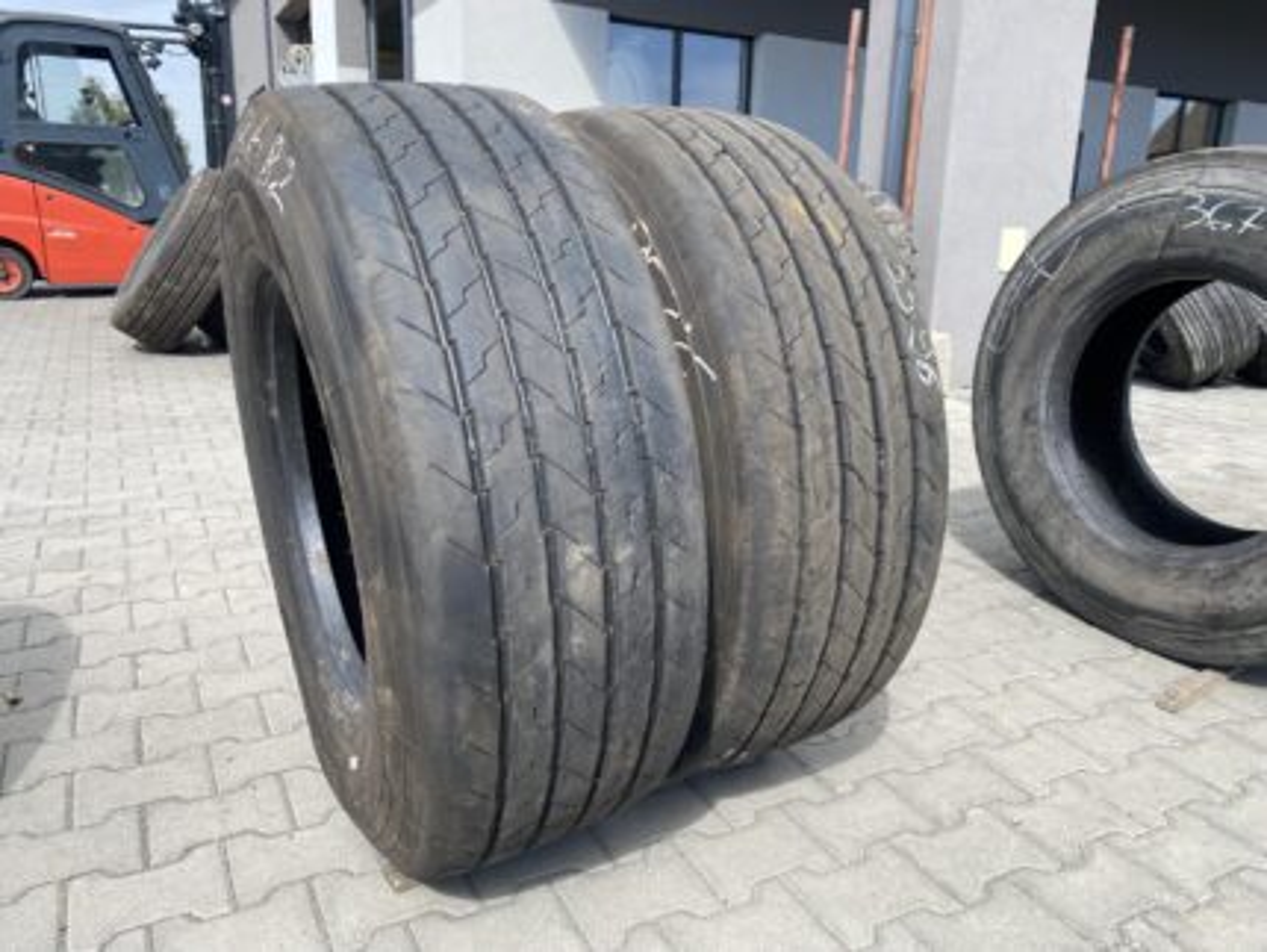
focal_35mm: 26
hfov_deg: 67.3
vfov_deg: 53.1
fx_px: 952
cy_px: 476
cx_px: 634
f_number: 1.8
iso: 32
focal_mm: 4.25
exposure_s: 1/1330
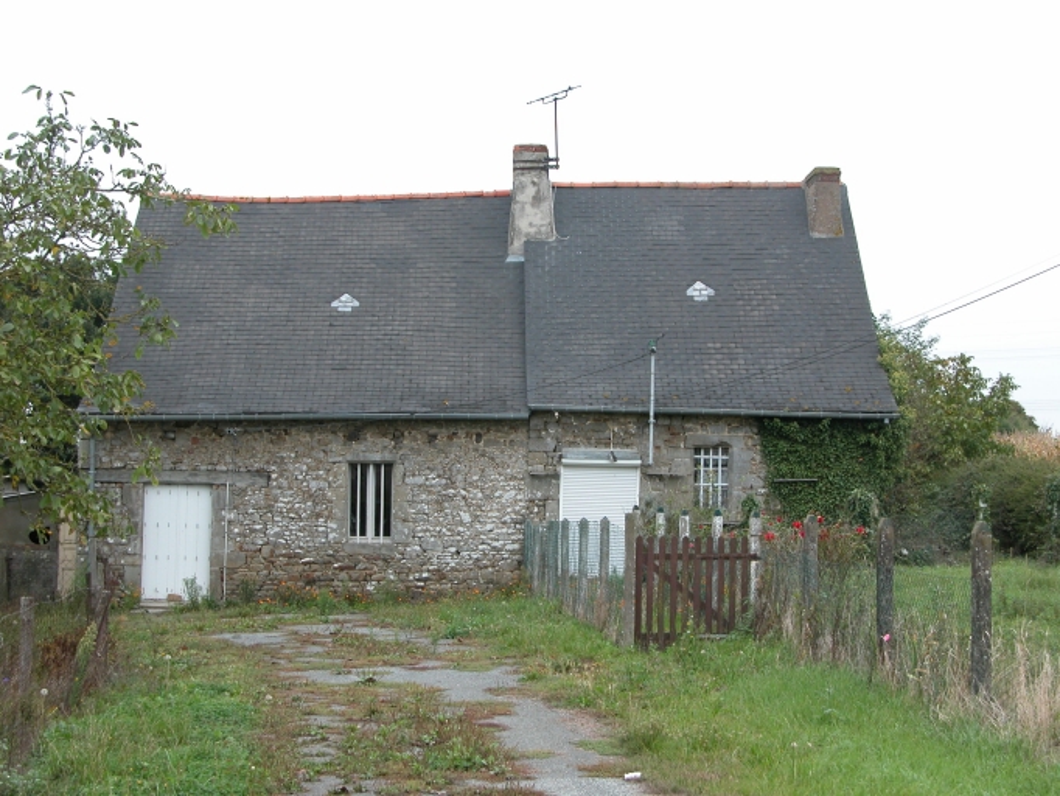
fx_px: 2022
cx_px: 530
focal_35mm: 66
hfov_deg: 29.4
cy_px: 398
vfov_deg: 22.3
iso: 100
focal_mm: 16.8
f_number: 4.1
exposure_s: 1/105
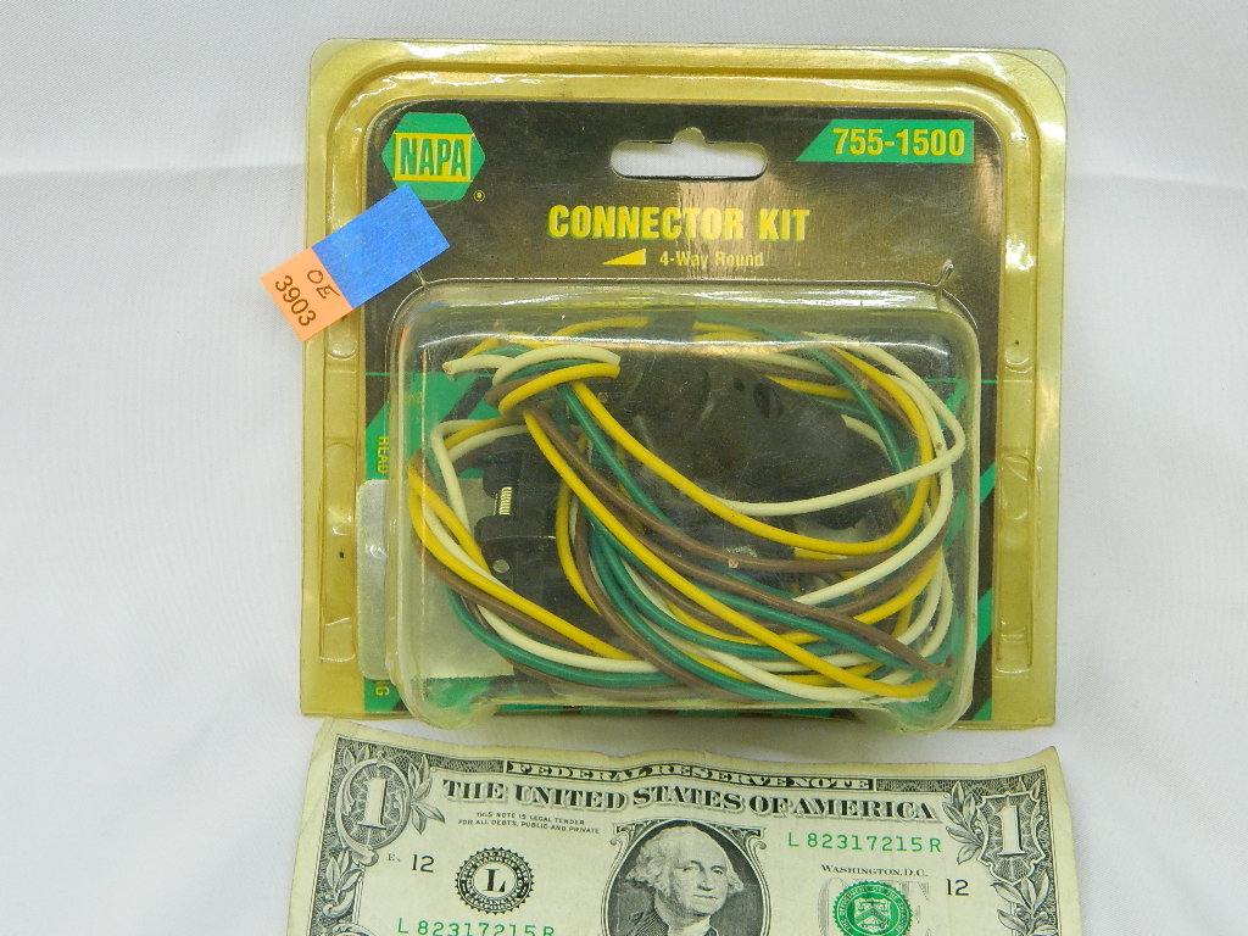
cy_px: 468
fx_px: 3028
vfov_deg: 17.6
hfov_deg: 23.3
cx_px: 624
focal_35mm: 84
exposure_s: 1/50
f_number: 4.2
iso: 200
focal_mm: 15.1
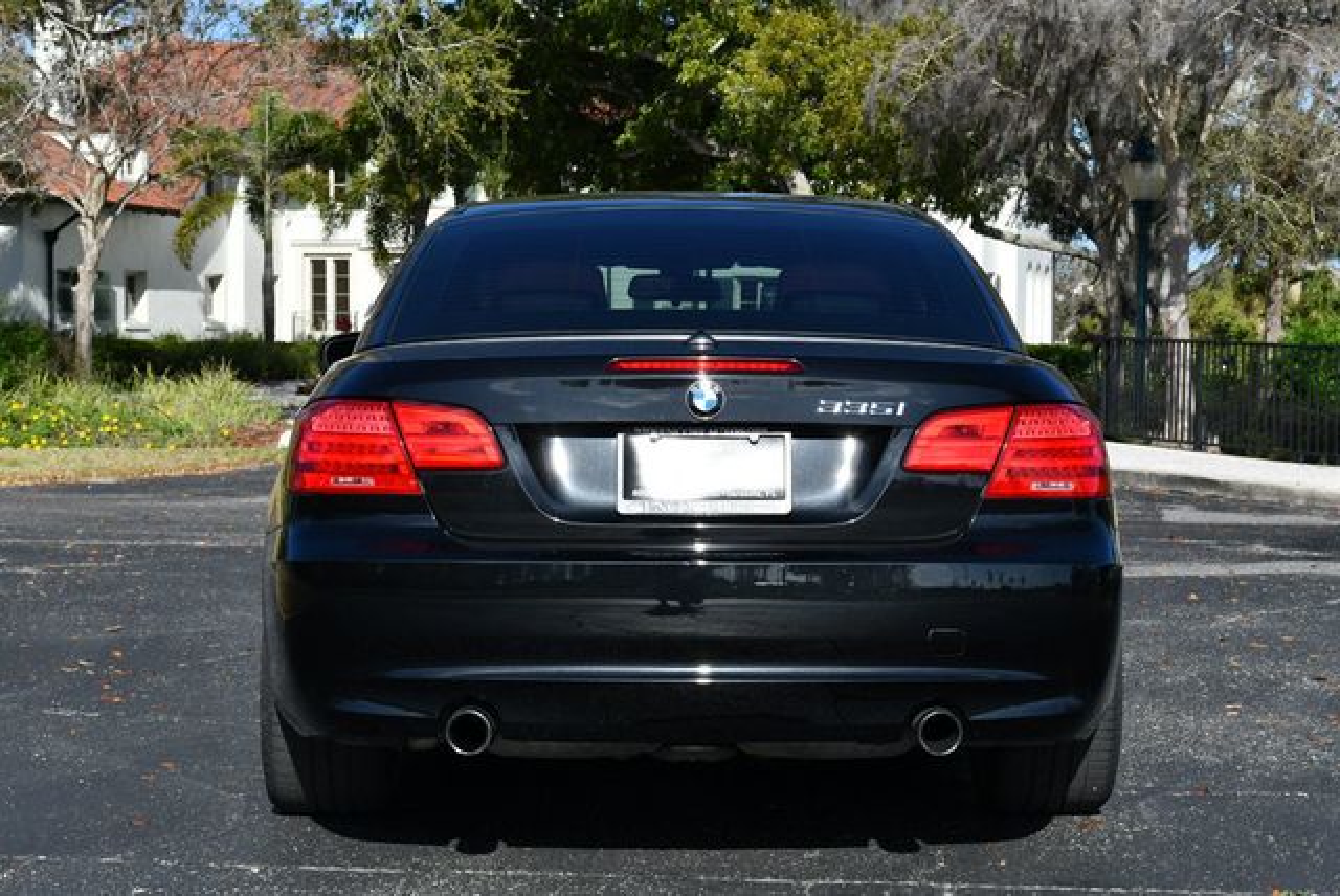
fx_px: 2682
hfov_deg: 28.0
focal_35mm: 72
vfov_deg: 19.0
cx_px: 670
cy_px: 448
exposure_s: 1/320
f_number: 9
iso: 100
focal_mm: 36
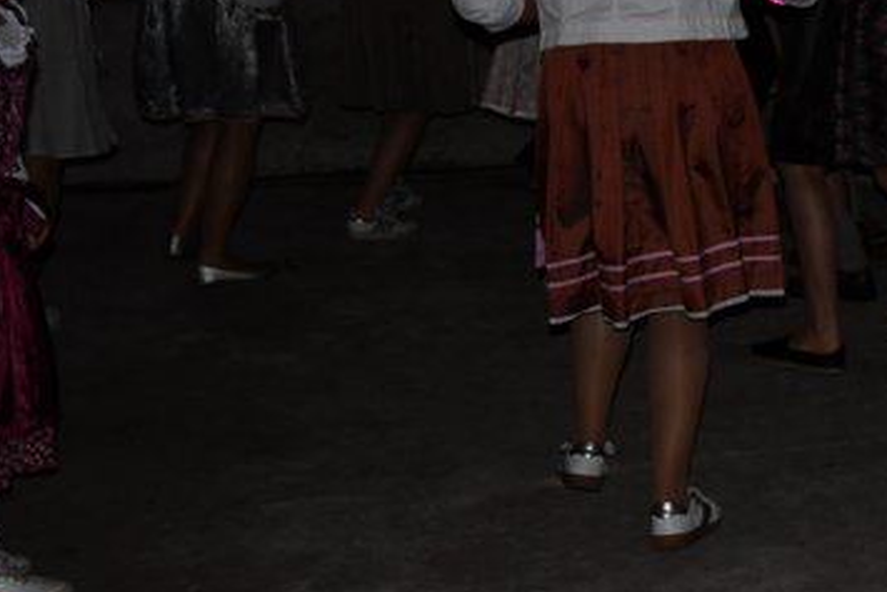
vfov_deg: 15.2
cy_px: -47
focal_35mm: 88
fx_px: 2169
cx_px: 944
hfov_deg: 22.0
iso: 1000
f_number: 5
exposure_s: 1/60
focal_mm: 26
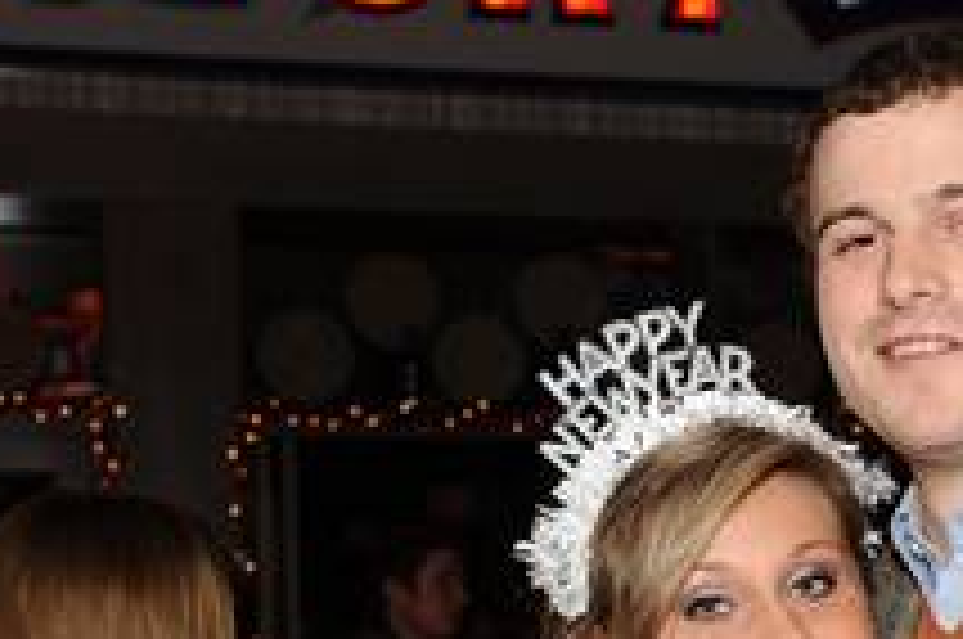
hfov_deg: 19.5
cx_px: 837
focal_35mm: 103
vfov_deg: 13.1
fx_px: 2751
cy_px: 644
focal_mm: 40
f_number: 5.6
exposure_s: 1/250
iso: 800
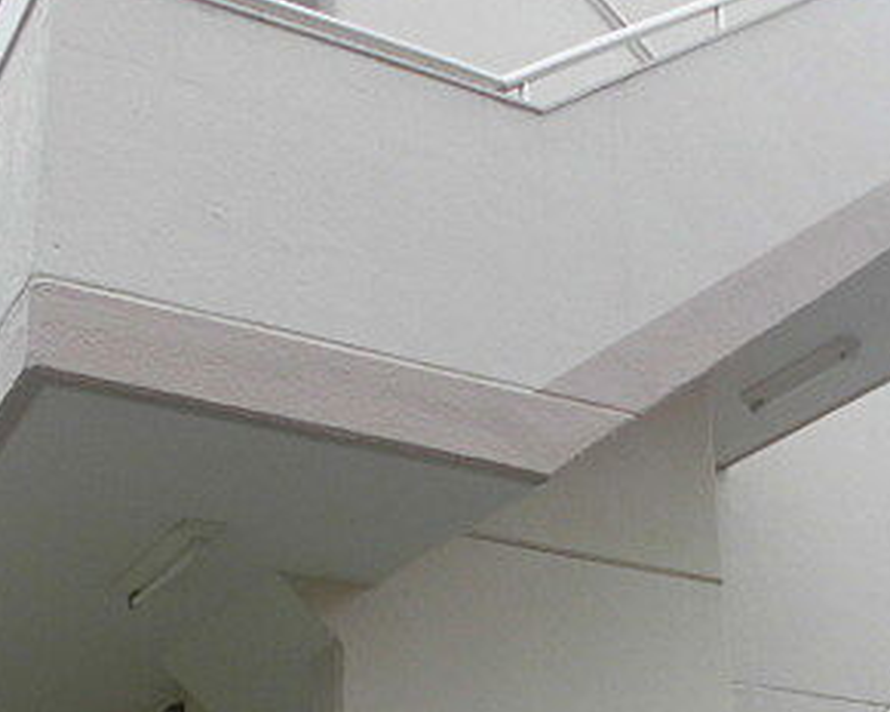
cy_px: 666
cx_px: 473
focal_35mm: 56
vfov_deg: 26.1
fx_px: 1475
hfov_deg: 33.6
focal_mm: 4.6
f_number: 3.5
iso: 100
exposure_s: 1/400
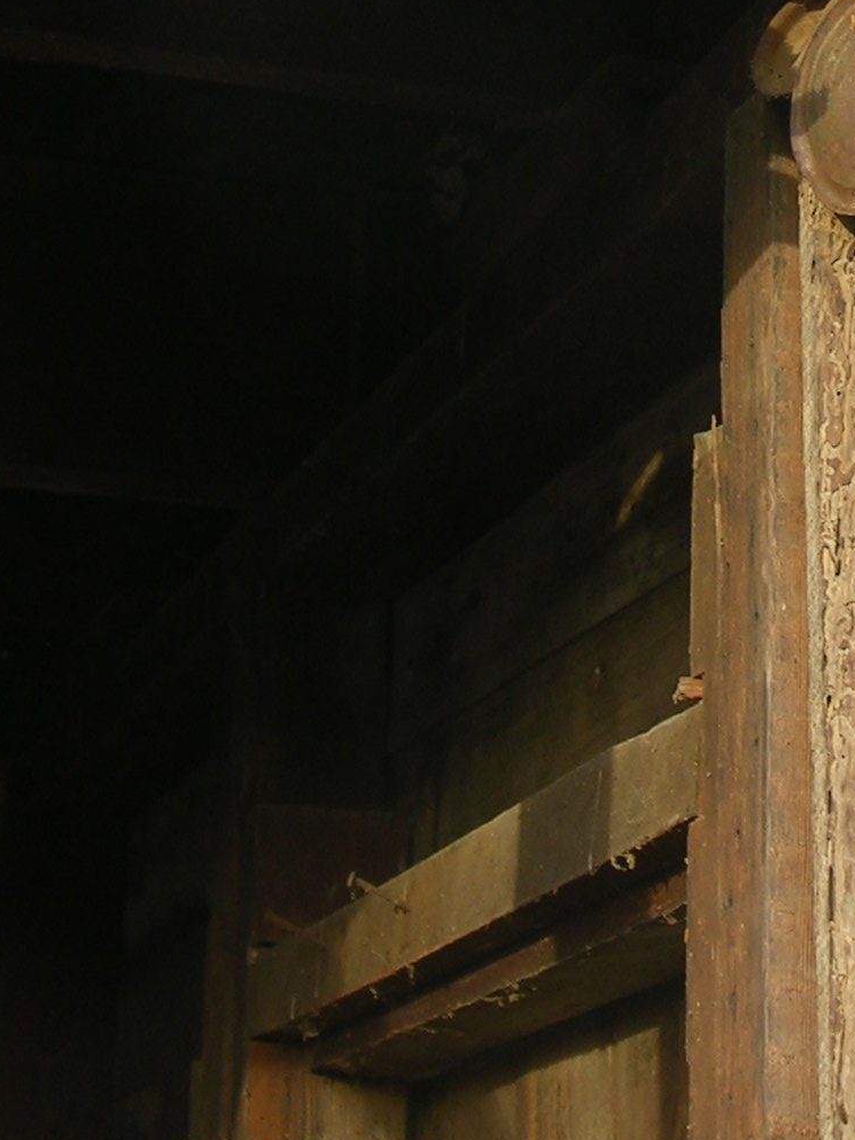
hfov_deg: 12.7
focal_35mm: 115
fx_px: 3786
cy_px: 172
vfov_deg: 16.9
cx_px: 878
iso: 50
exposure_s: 1/47.1
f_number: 3.2
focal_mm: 8.9
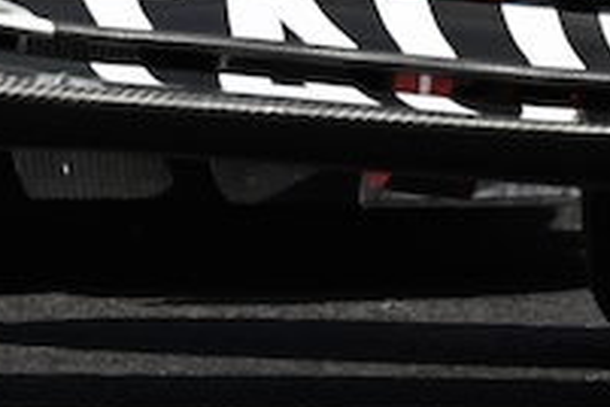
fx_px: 56624
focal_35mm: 3342
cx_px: -1090
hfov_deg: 0.6
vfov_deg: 0.4
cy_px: -91
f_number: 8
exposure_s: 1/5000
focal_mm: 560
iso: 800
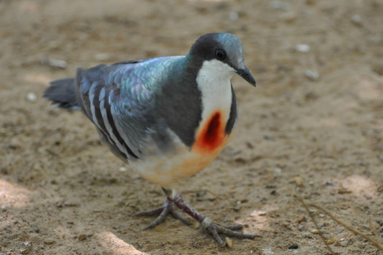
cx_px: 192
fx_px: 1849
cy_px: 128
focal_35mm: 174
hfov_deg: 11.8
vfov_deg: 7.9
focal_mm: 116
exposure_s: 1/125
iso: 1250
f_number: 4.8
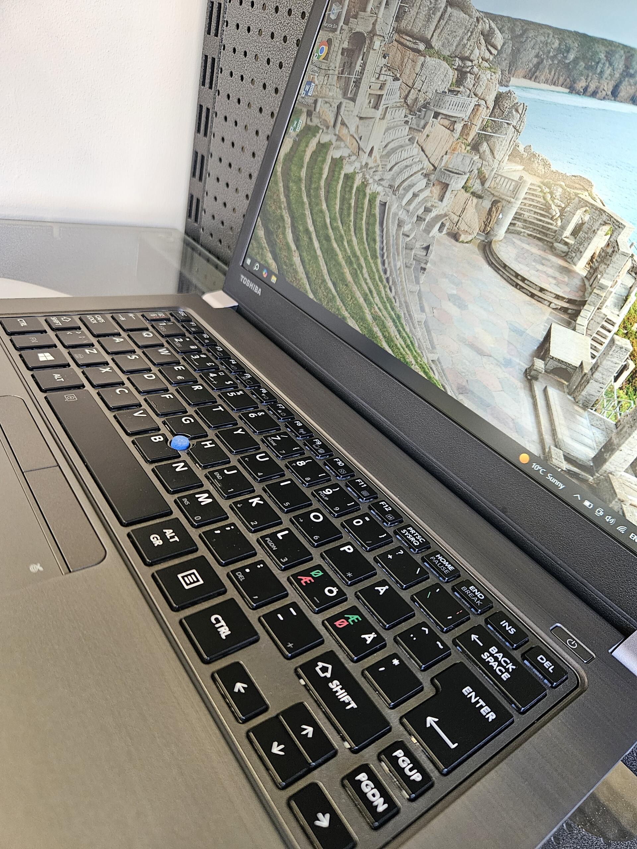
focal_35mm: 23
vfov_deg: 73.9
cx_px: 318
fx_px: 564
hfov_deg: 58.9
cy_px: 424
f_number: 1.8
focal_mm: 5.4
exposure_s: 1/100
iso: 400
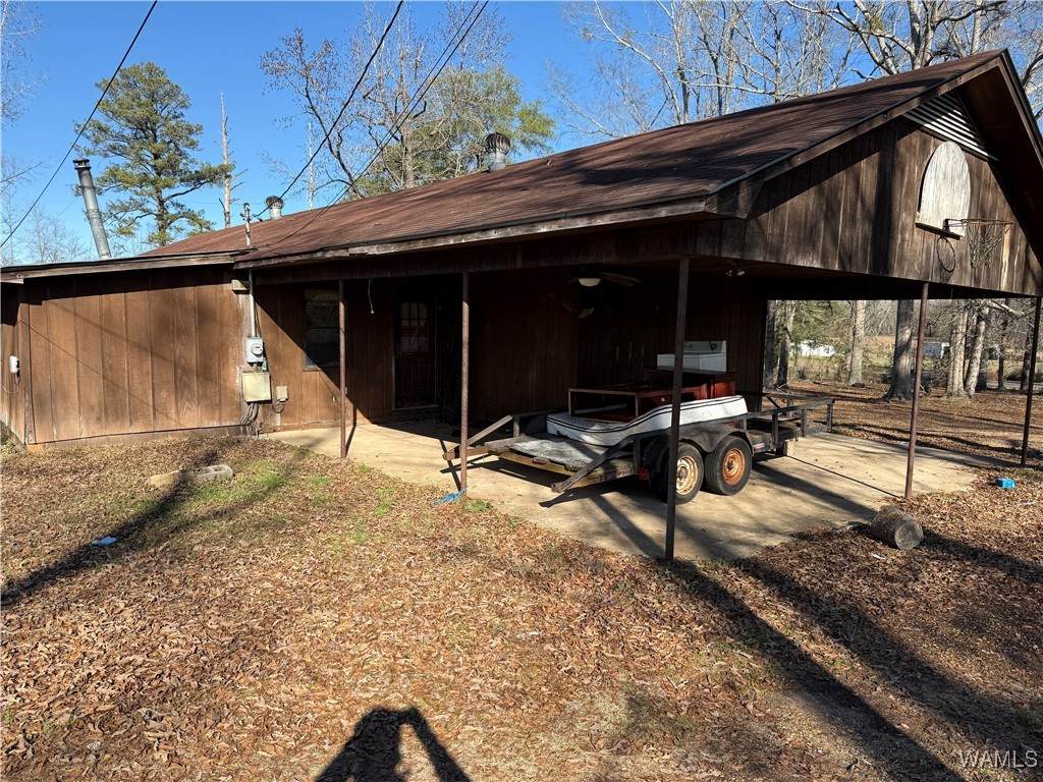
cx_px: 522
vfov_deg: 56.8
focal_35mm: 24
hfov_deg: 71.6
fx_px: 723
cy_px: 391
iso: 80
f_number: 1.78
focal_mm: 6.76
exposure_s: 1/2169
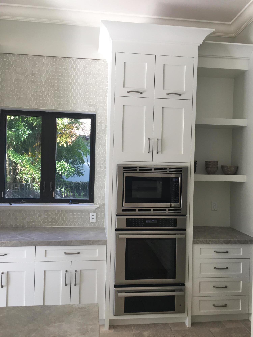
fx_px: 283
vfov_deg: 61.7
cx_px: 126
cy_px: 168
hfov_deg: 48.2
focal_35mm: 29
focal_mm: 4.15
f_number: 2.2
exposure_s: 1/60
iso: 32
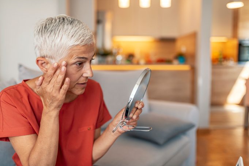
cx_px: 122
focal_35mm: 36
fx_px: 249
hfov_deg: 53.1
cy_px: 82
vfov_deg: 36.9
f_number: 1.6
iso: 200
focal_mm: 35
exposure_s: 1/400
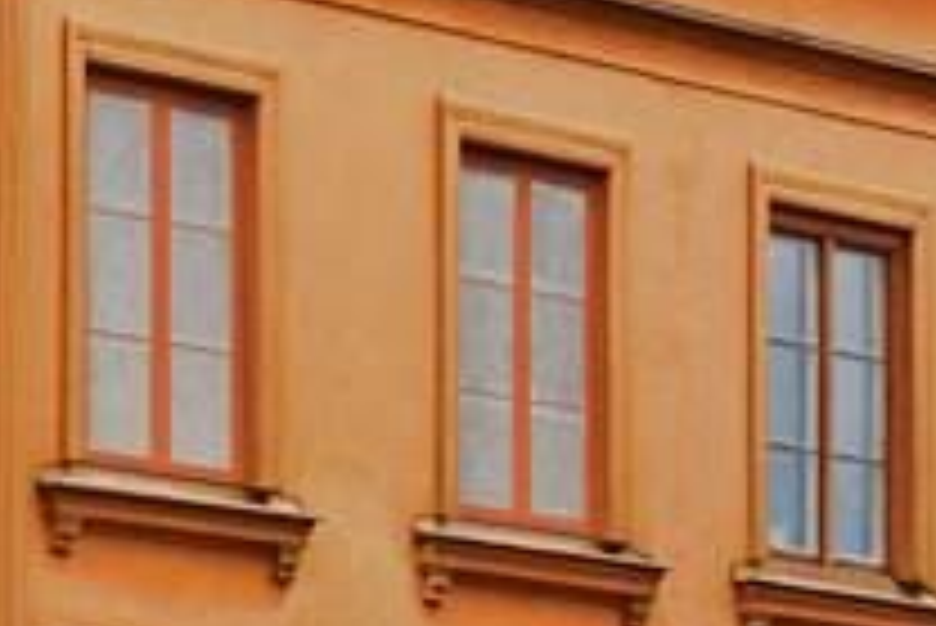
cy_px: 318
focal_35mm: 311
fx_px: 8087
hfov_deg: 6.6
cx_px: -117
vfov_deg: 4.4
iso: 400
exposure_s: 1/125
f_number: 5.6
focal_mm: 27
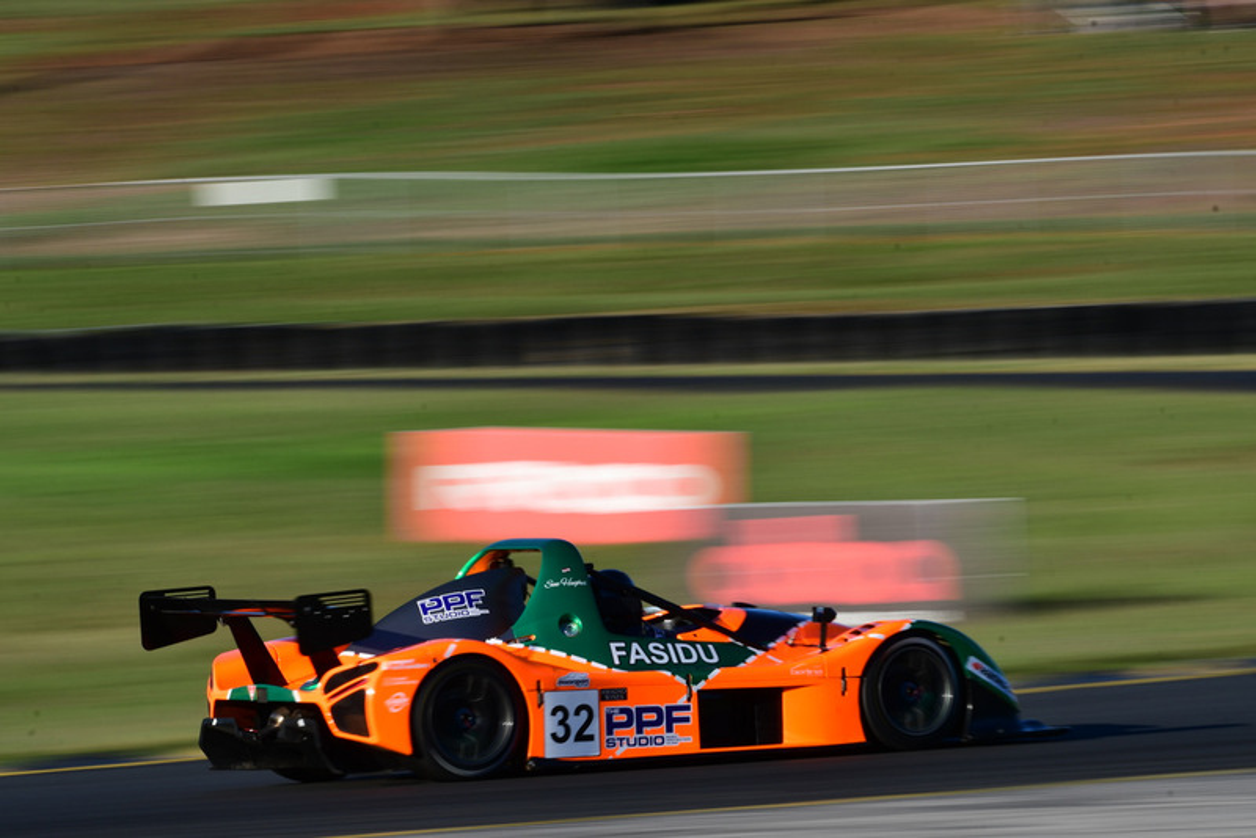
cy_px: 419
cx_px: 628
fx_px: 10470
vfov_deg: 4.6
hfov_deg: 6.9
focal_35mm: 300
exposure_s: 1/40
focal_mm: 200
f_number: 20
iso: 100
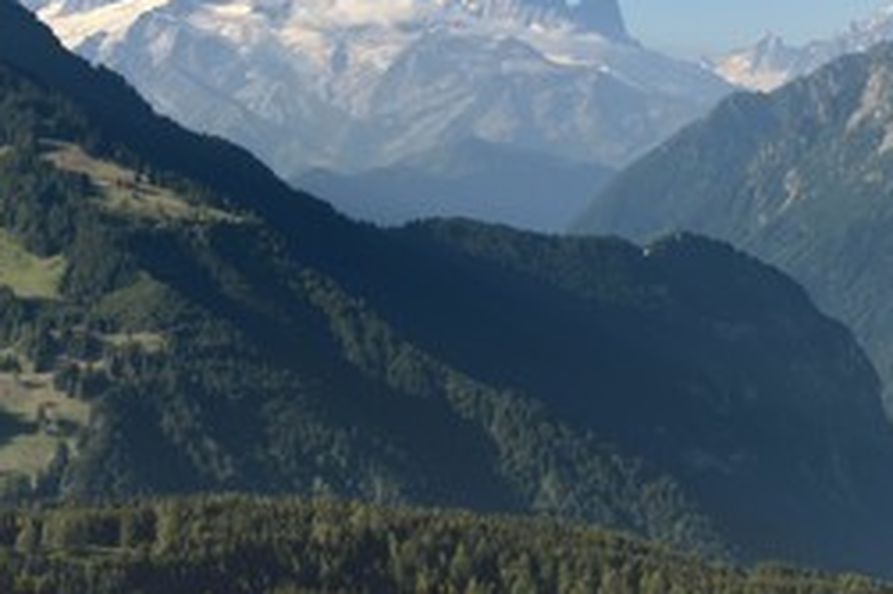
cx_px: 310
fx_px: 4982
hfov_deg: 10.2
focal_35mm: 201
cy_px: 299
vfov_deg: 6.8
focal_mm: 120
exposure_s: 1/250
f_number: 11
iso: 200
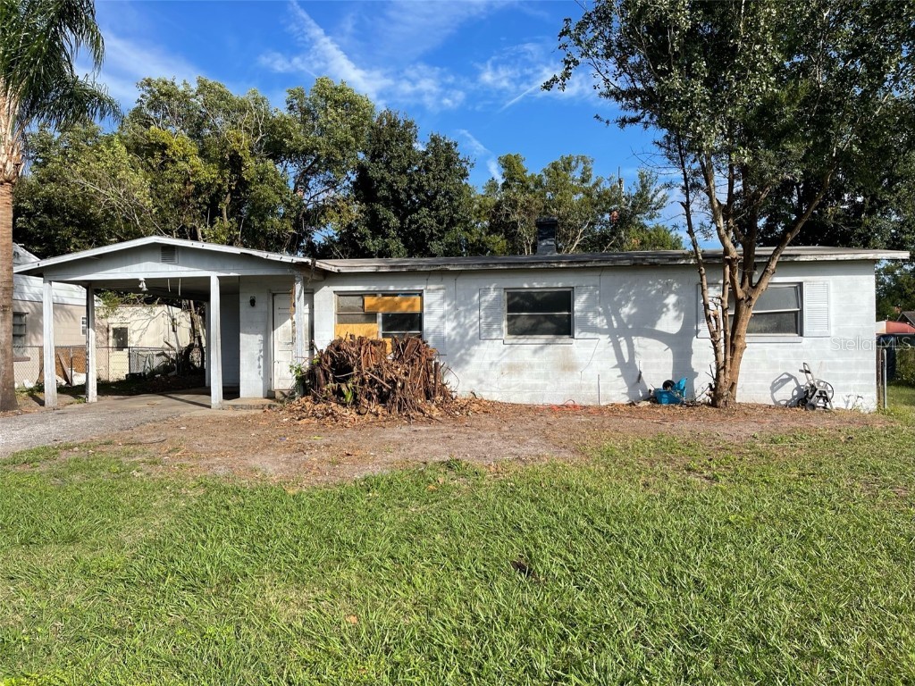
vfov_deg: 53.1
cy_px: 343
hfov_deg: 67.3
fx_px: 687
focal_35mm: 26
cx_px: 458
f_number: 1.6
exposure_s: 1/3344
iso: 32
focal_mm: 5.1
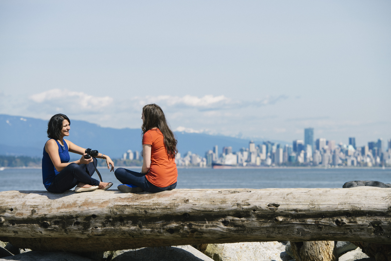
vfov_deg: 10.6
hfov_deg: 15.8
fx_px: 1412
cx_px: 196
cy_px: 130
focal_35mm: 130
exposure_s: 1/400
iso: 100
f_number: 5.6
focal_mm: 130
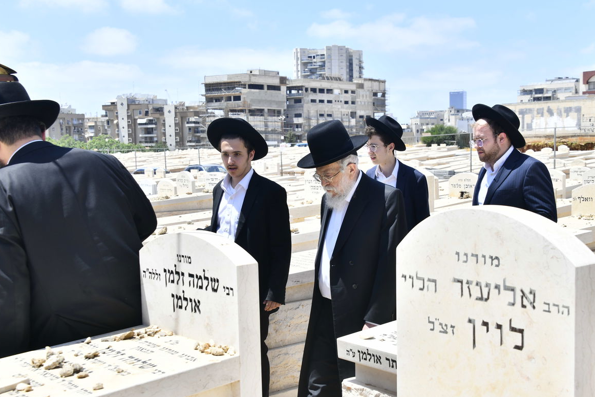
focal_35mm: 53
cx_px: 343
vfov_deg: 25.5
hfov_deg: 37.4
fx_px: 876
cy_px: 221
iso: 200
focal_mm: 44
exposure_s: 1/400
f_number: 9
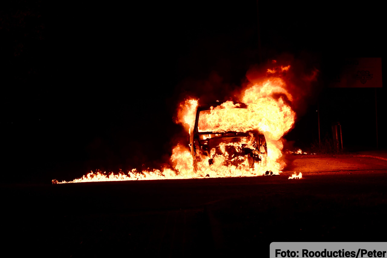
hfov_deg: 41.1
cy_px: 129
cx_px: 194
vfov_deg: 28.1
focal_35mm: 48
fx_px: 516
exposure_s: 1/250
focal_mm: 32
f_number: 5
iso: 400
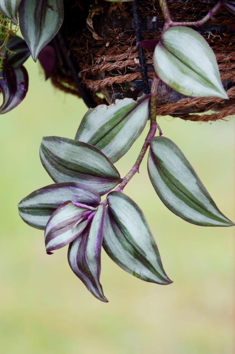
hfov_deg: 4.0
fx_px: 3387
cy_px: 177
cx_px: 118
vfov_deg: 6.0
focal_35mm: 345
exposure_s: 1/60
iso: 200
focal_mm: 230
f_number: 5.6
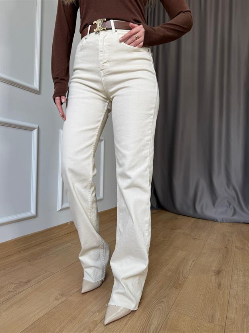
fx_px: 230
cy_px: 166
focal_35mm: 24
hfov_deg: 56.8
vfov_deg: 71.6
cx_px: 124
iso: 64
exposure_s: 1/121
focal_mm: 6.76
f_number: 1.78
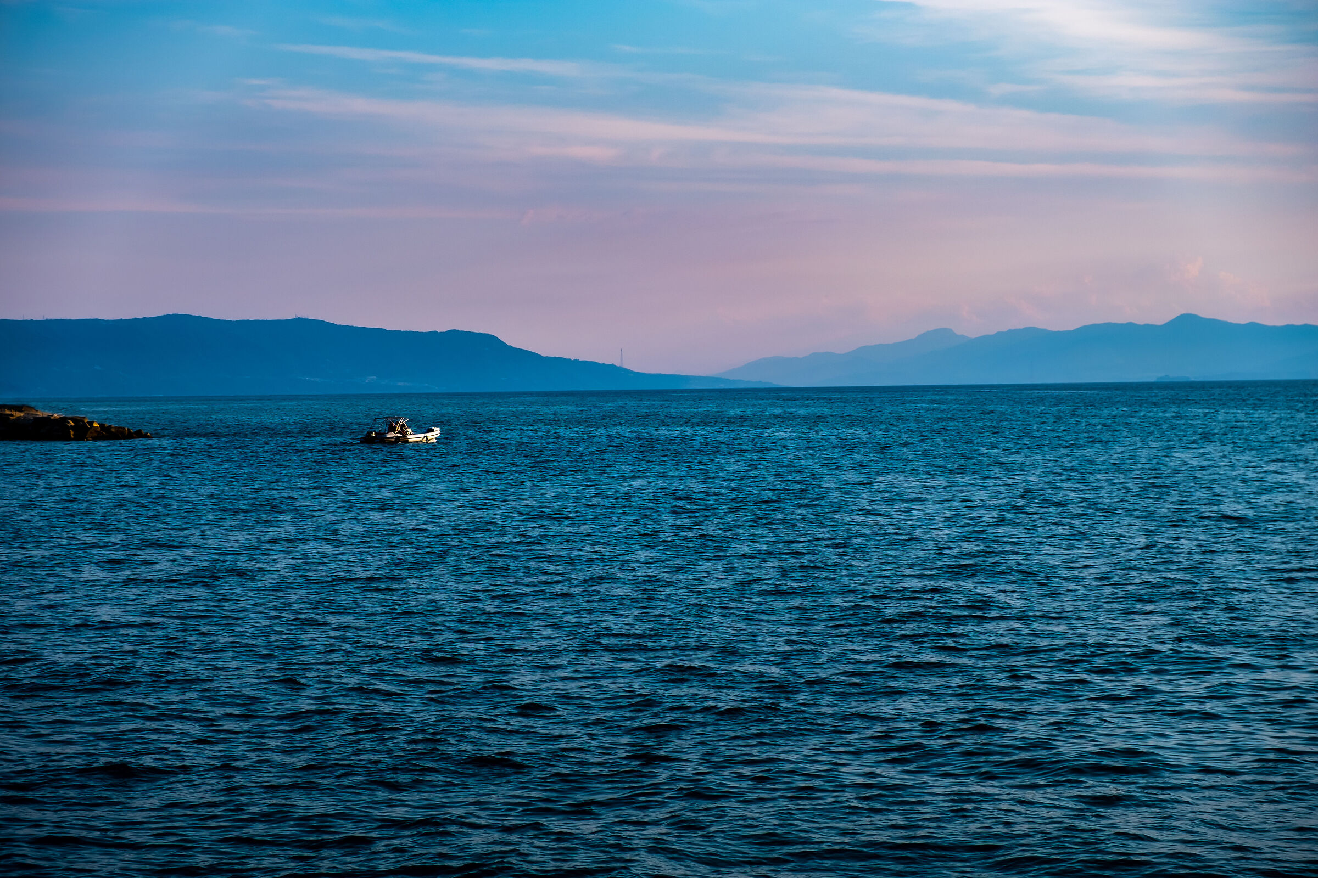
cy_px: 439
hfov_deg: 24.5
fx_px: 3038
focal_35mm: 83
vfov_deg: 16.5
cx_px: 659
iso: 100
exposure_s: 1/500
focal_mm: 55
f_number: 4
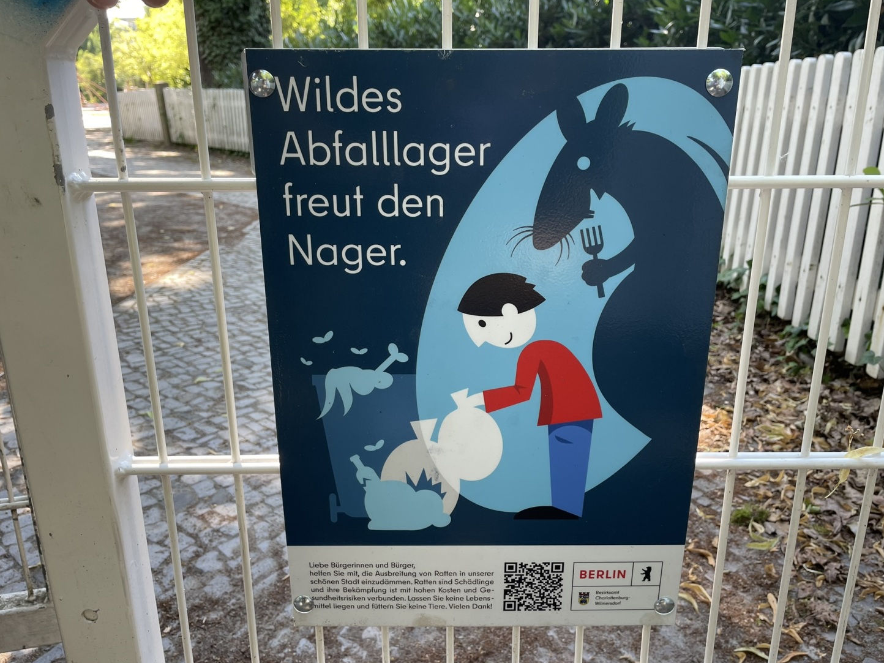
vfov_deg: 51.4
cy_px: 336
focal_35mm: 27
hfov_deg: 65.3
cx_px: 449
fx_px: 690
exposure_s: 1/121
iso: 40
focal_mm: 4.2
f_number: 1.6
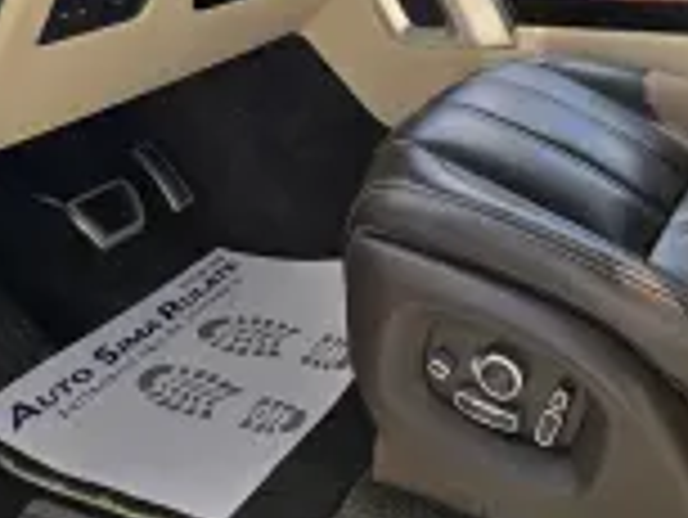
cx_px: 409
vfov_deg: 26.1
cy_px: 45
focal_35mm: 54
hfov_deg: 35.4
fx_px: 1074
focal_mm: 6.3
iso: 12
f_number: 1.7
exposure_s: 1/260
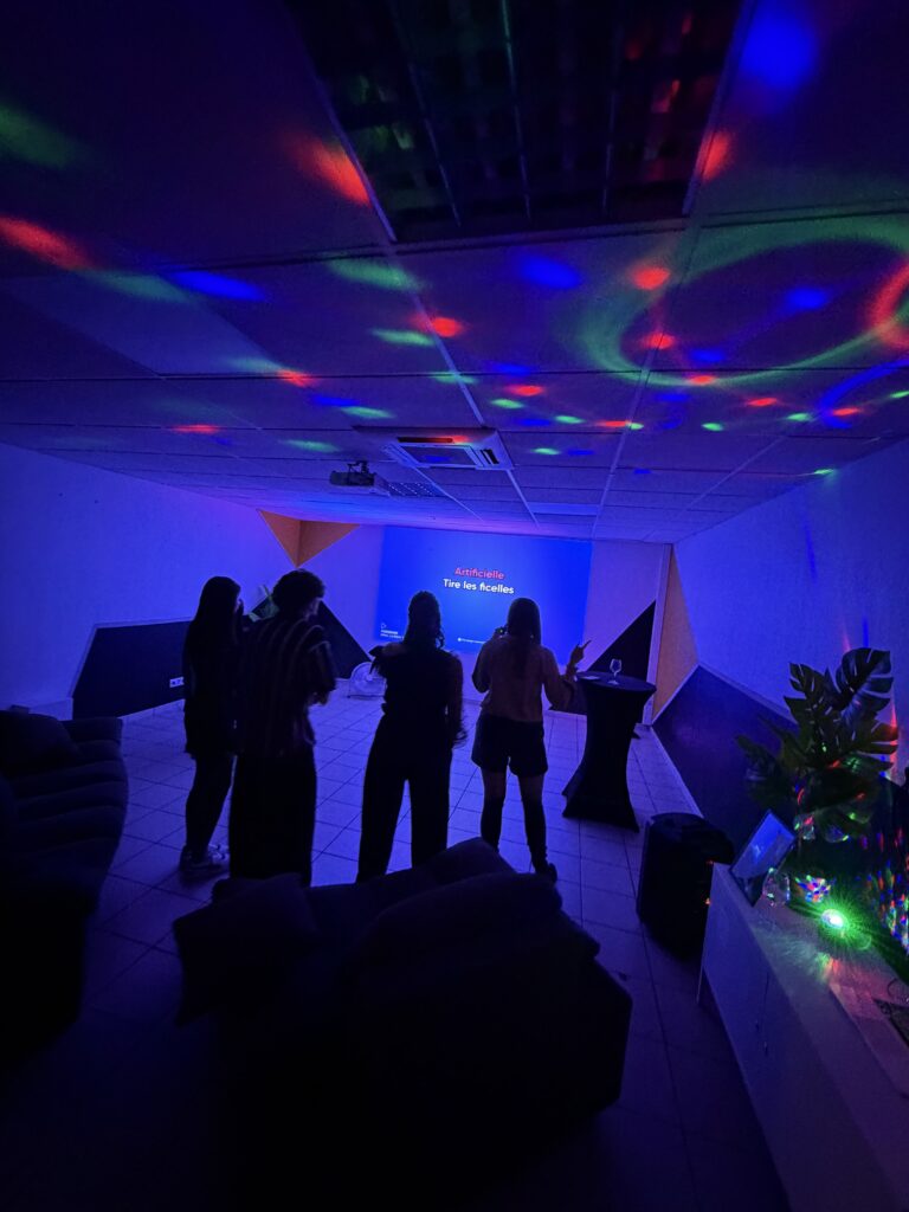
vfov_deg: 102.1
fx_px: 490
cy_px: 606
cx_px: 454
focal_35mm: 14
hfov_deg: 85.7
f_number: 2.2
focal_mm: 2.22
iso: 1000
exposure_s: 1/33
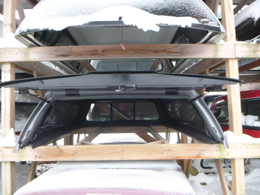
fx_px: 188
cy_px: 98
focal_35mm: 25
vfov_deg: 54.9
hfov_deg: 69.4
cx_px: 130
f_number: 3.9
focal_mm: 4.5
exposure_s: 1/50
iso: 800
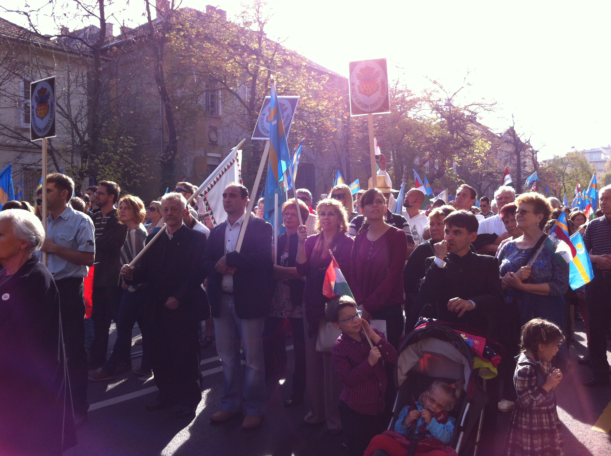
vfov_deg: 40.6
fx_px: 617
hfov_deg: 52.7
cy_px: 228
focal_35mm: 35
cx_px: 306
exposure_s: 1/431
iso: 80
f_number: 2.8
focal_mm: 3.85
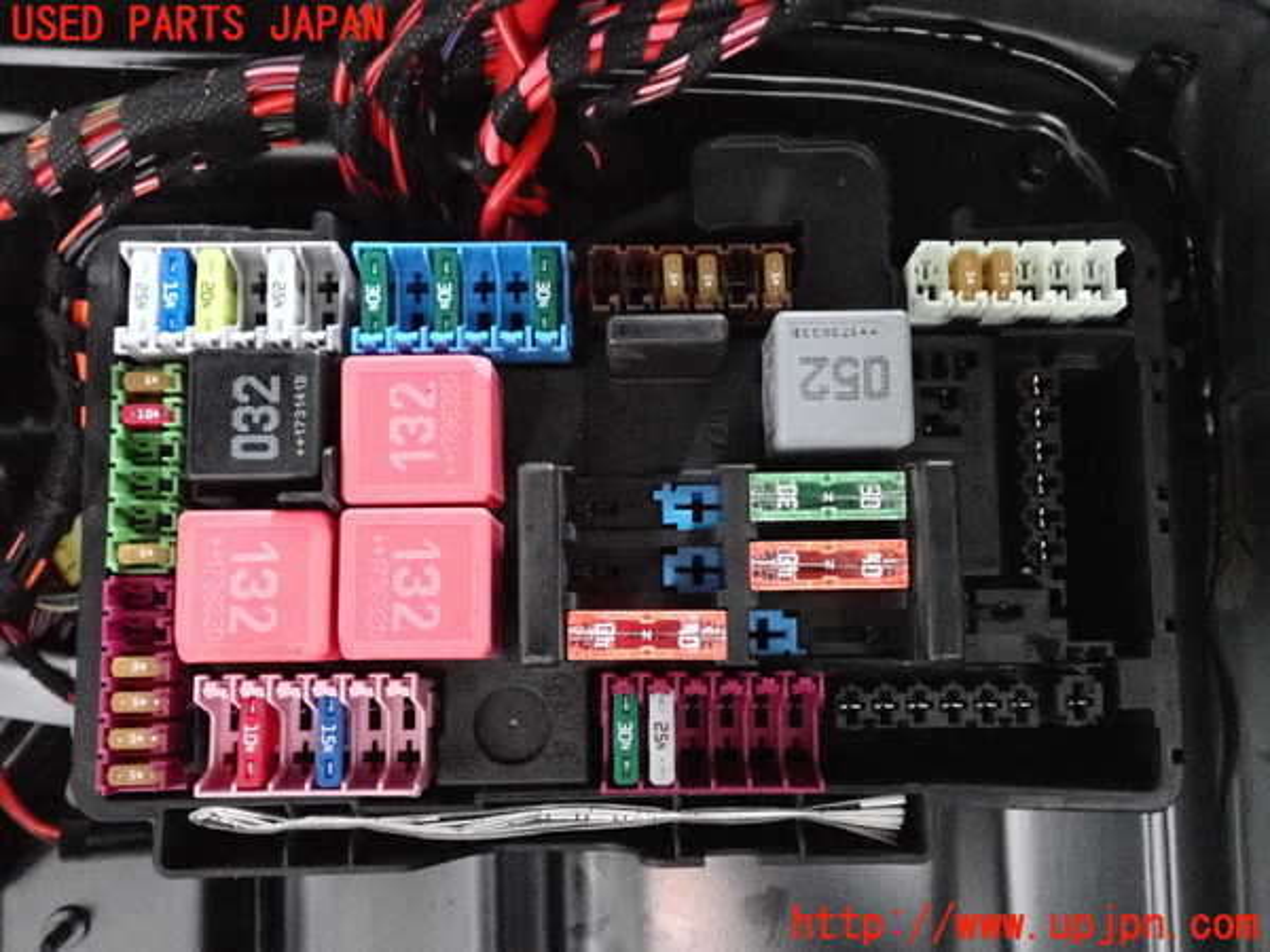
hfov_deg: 51.4
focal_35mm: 36
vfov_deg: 39.7
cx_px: 635
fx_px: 1321
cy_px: 476
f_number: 2.5
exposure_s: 1/125
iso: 6400
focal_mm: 6.37
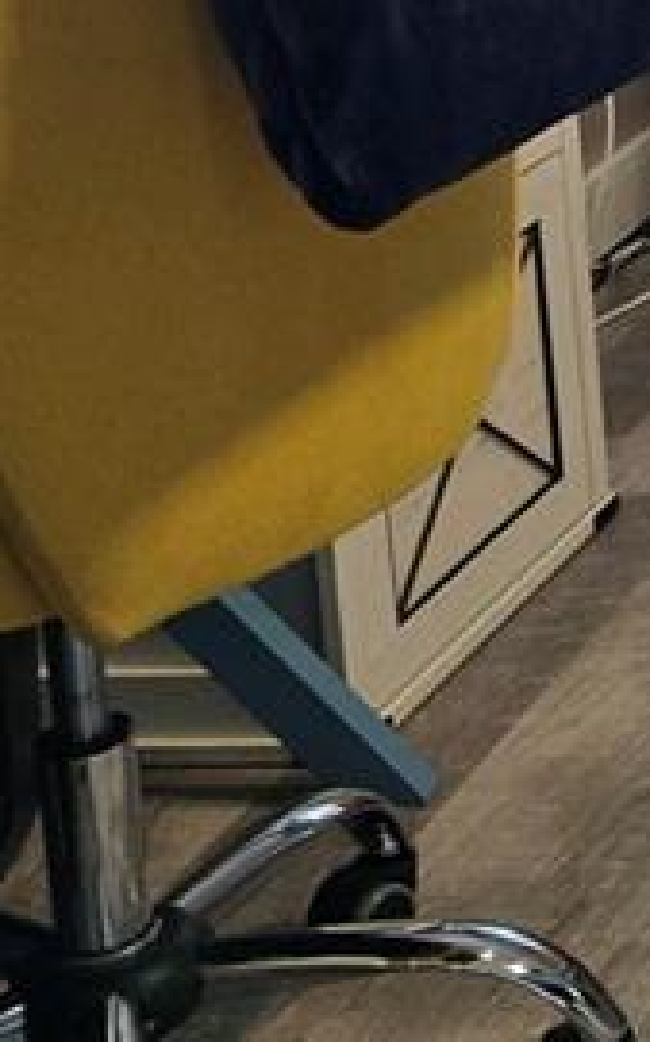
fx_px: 3066
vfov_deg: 17.9
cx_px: 1669
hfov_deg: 10.2
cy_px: -342
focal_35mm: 108
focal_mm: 5.4
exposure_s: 1/120
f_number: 1.8
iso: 320
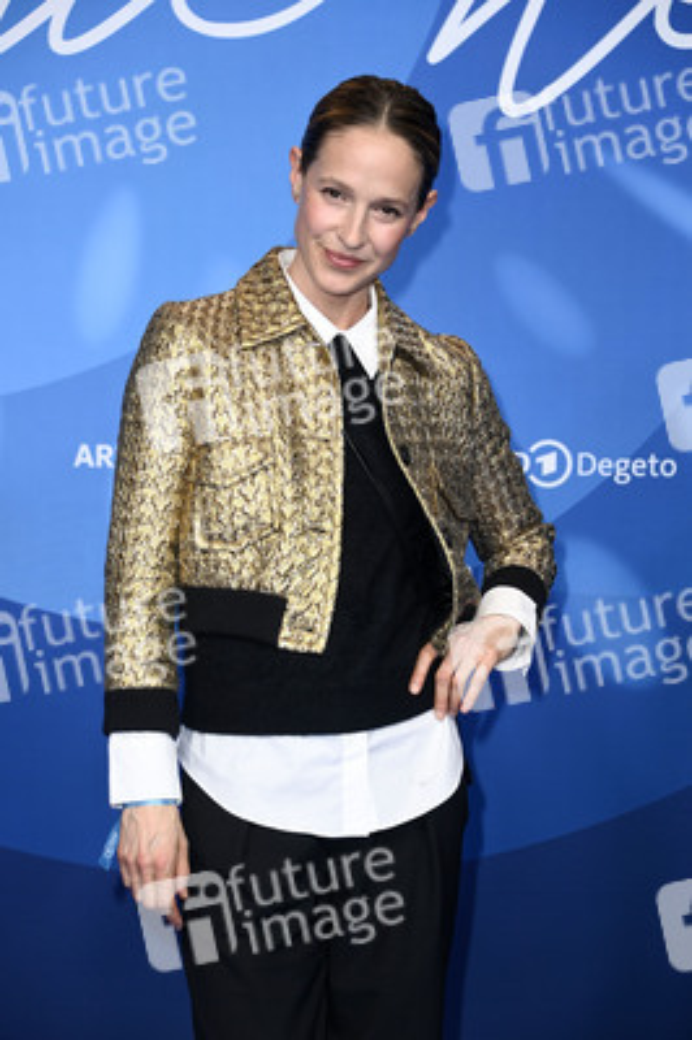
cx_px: 346
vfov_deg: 20.4
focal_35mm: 100
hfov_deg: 13.7
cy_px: 520
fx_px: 2888
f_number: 5.6
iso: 1000
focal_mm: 100
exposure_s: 1/250
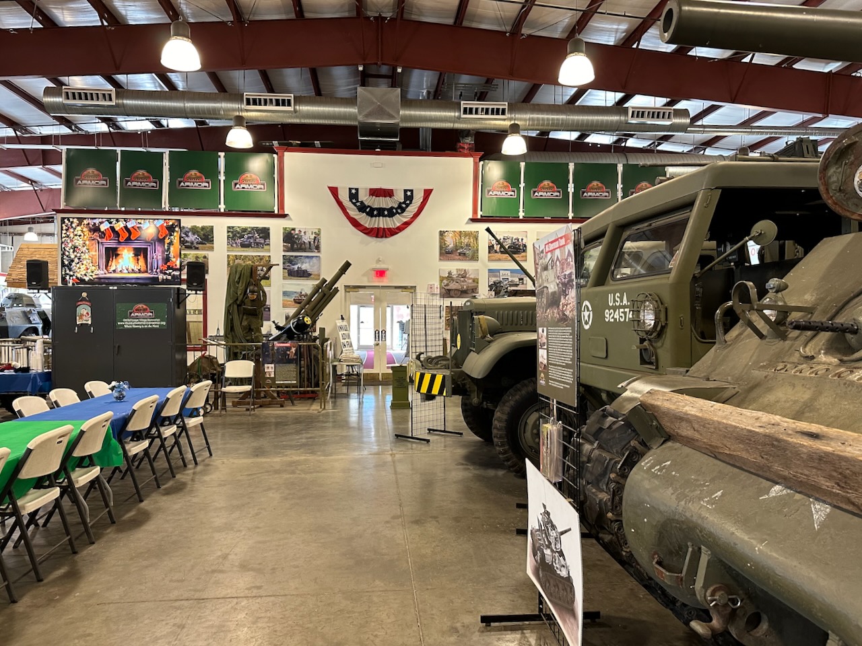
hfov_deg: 71.6
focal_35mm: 24
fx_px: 598
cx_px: 431
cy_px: 323
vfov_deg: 56.8
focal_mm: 6.86
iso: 250
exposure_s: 1/60
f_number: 1.78
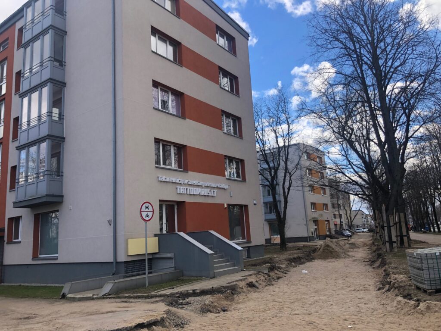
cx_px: 220
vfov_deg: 49.7
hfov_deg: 63.4
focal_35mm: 28
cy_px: 166
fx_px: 357
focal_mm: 4
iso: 20
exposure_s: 1/813
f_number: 1.8
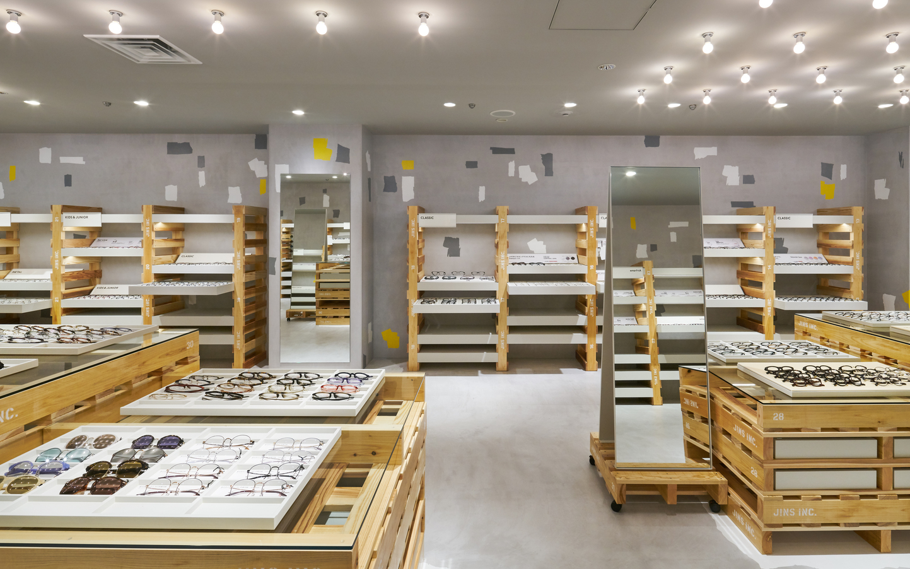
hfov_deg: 91.1
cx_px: 445
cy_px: 283
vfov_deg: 65.0
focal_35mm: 18
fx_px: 446
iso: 400
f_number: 16
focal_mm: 17
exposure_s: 1/15
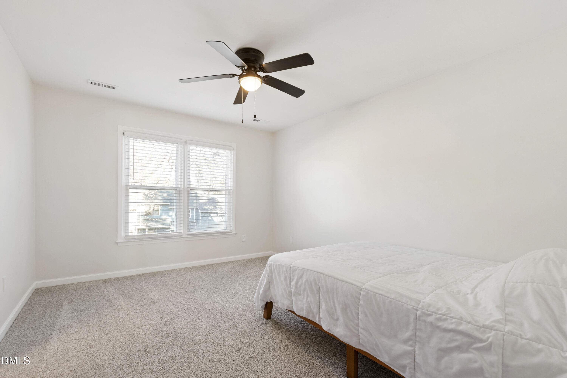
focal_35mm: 15
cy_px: 189
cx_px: 284
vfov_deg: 77.3
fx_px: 236
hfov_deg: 100.4
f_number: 8
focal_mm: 10
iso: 100
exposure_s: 1/2
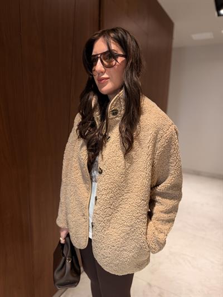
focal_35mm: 24
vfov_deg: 71.6
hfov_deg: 56.8
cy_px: 148
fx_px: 206
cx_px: 112
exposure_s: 1/50
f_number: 1.78
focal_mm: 6.76
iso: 125
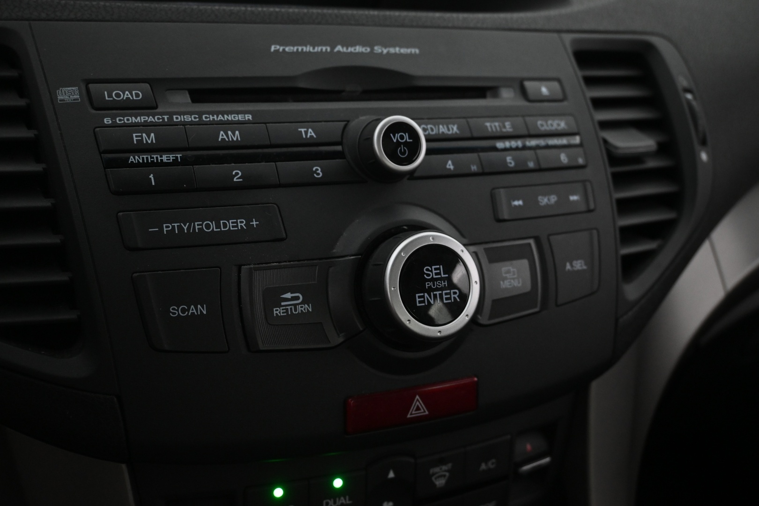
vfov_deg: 32.4
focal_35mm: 41
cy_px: 253
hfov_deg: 47.2
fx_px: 870
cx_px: 380
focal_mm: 27.5
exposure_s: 1/40
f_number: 4.5
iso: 1600
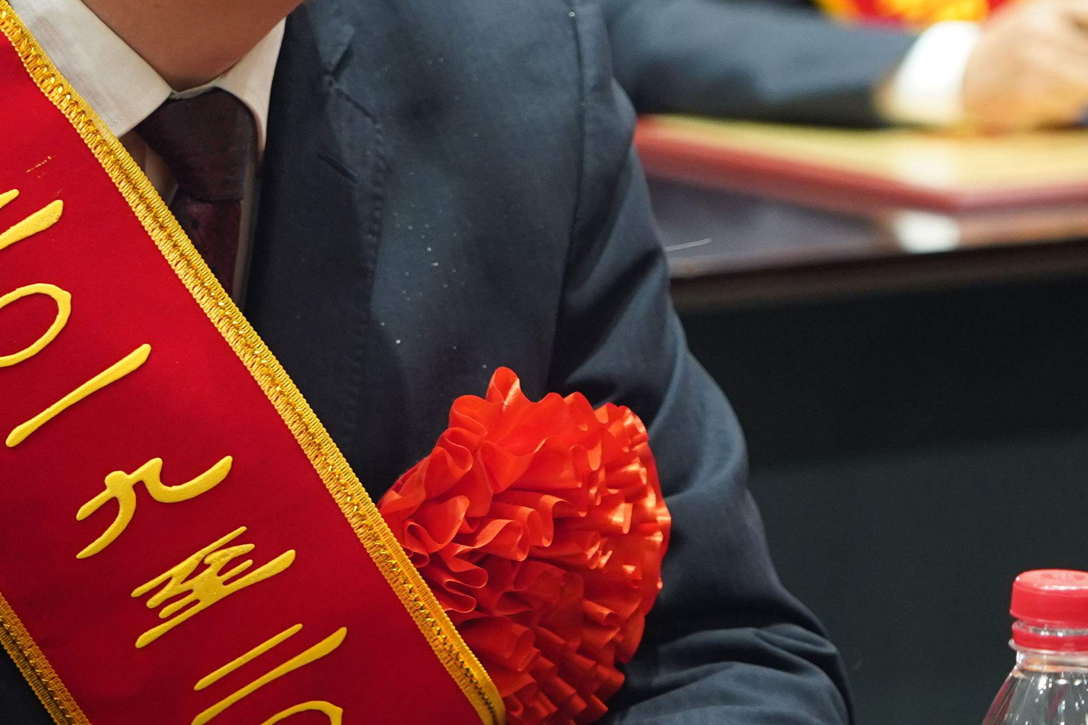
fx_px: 6588
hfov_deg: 9.4
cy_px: 210
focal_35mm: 218
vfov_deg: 6.3
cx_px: 253
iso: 1600
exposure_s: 1/80
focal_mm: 75
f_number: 4
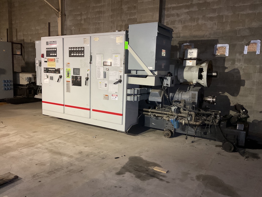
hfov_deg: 61.7
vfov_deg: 48.2
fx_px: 219
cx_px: 131
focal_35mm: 29
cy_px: 98
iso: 320
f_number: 1.8
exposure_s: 1/40
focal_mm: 3
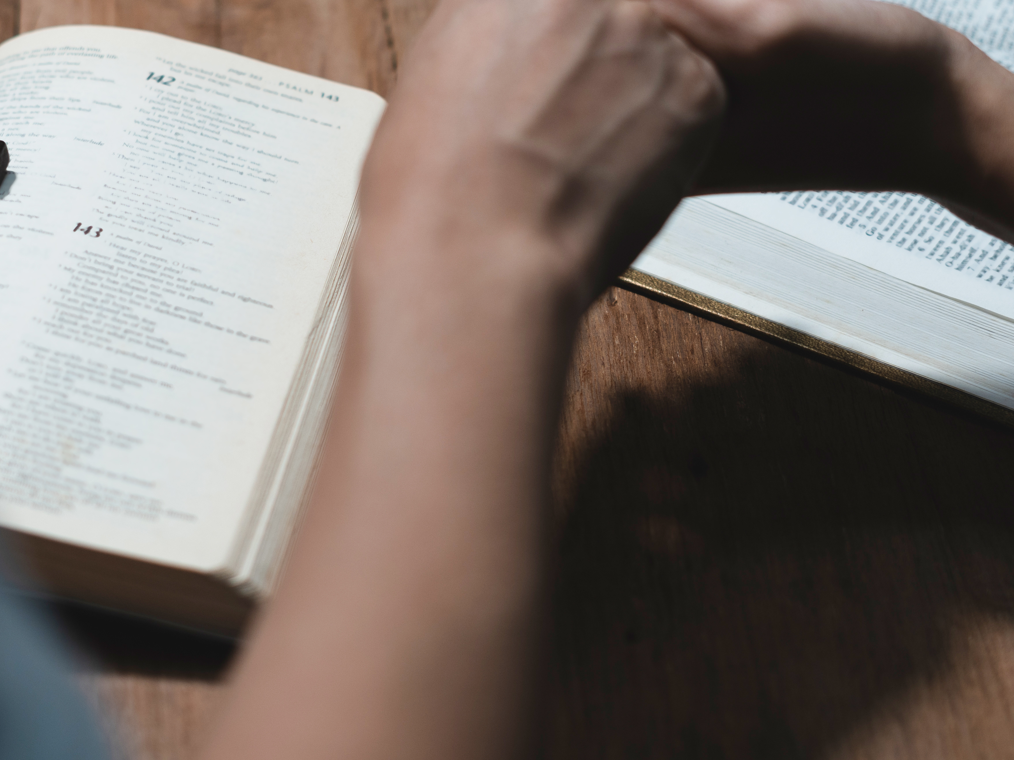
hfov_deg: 20.4
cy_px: 173
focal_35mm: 96
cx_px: 478
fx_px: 2812
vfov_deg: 15.3
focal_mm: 50
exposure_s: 1/200
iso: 200
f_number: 2.8
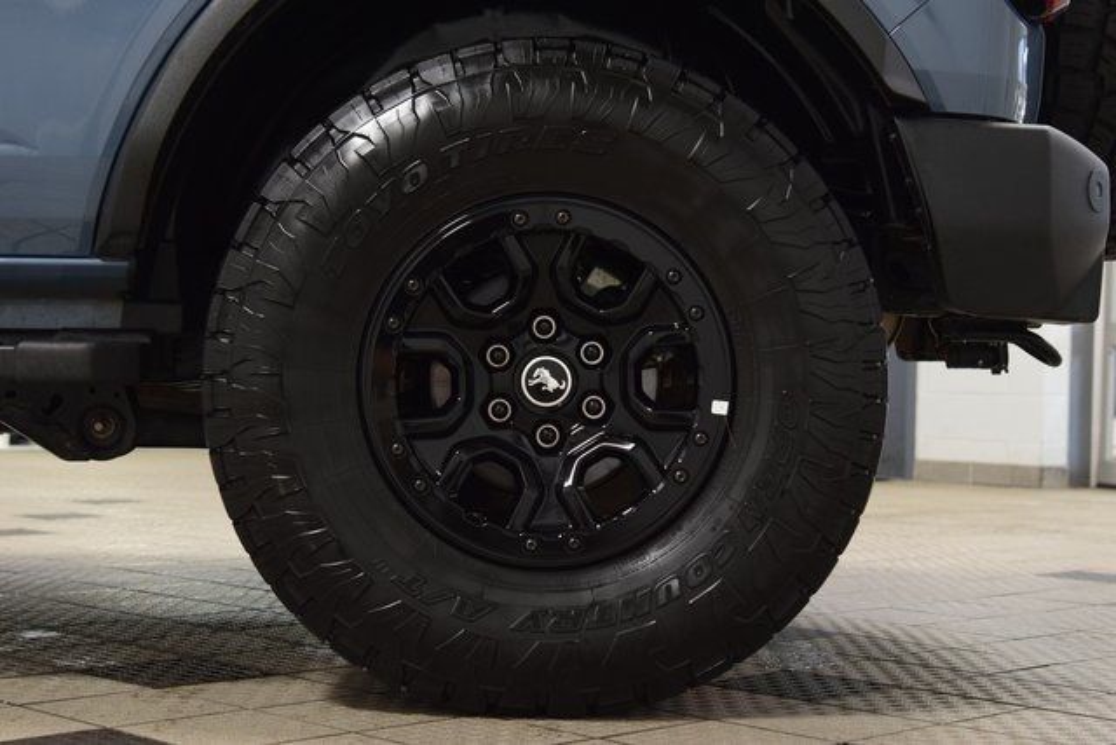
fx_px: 2046
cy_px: 372
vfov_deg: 20.6
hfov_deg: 30.5
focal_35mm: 66
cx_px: 558
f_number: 4.5
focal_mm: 44
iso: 1600
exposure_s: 1/60
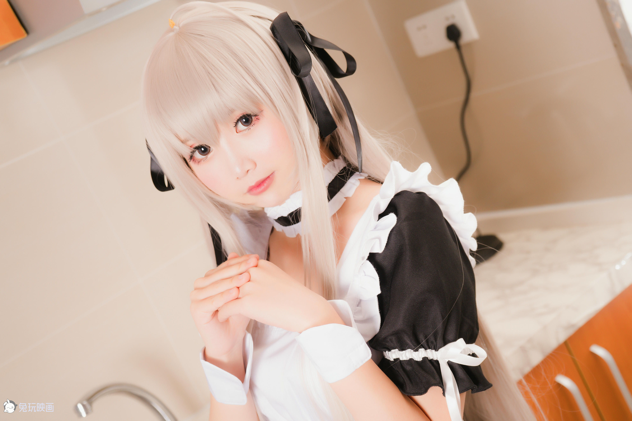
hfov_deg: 35.0
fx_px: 1001
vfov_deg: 23.8
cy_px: 210
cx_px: 316
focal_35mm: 57
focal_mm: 57
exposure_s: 1/125
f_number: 5.6
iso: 800
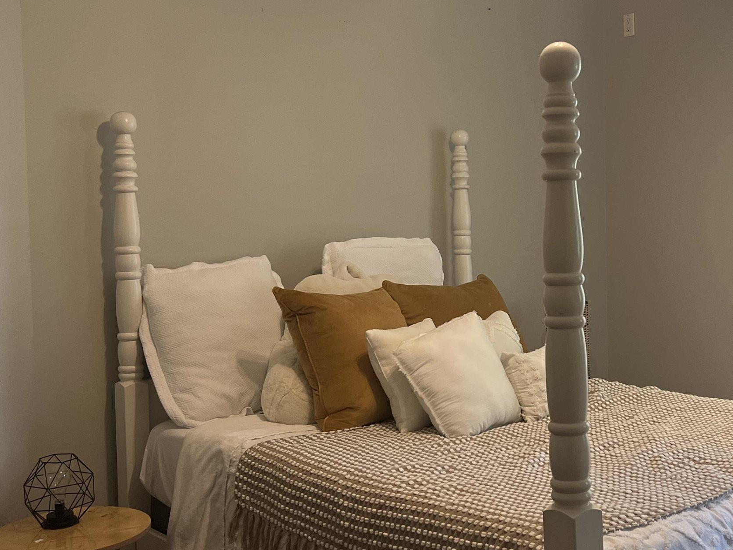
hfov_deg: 39.2
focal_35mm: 48
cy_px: 240
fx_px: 1016
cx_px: 485
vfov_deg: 30.2
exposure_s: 1/60
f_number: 1.5
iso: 125
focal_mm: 5.7
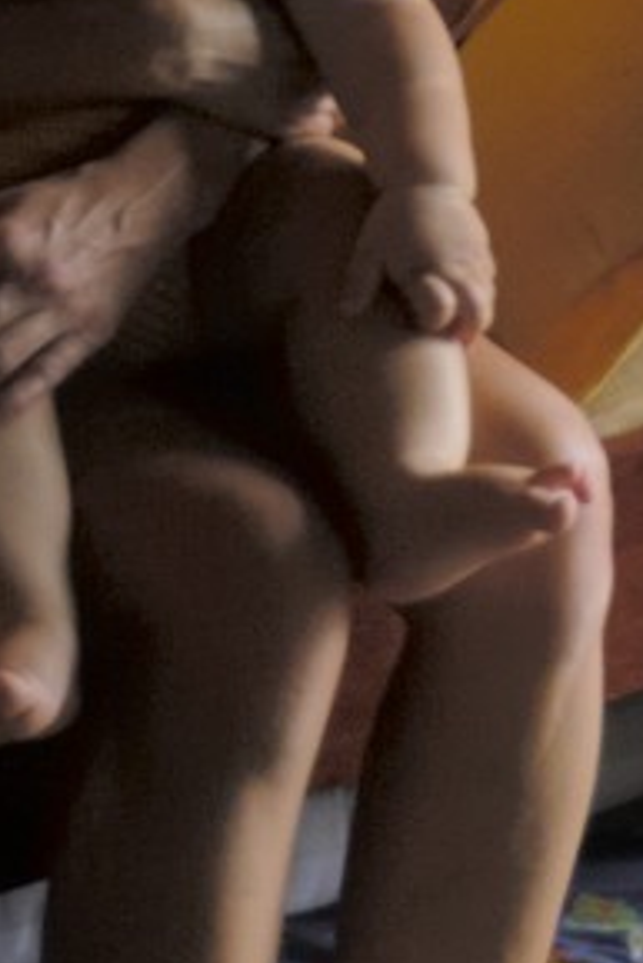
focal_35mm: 199
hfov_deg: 6.1
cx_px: 2252
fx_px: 5325
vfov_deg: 9.9
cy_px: -660
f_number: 4
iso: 100
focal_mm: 24
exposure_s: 1/40
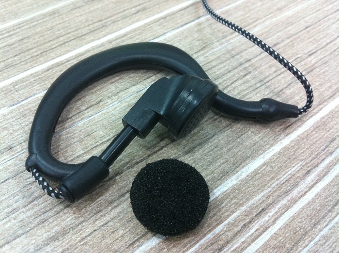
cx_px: 170
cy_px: 126
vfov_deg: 40.6
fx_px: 342
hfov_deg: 52.7
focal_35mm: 35
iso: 250
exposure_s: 1/17
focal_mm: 3.85
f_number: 2.8
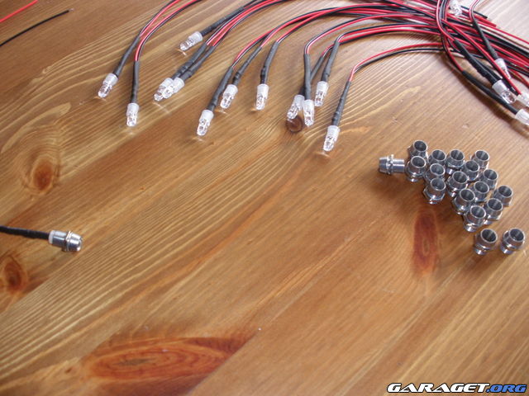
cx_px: 264
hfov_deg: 51.4
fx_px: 550
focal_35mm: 36
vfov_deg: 39.7
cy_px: 198
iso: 160
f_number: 3.5
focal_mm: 6.3
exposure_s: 1/30
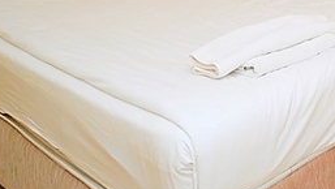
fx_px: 471
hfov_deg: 31.9
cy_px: -108
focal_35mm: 53
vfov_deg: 19.3
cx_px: 411
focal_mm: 12
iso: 100
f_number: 4
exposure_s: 1/60
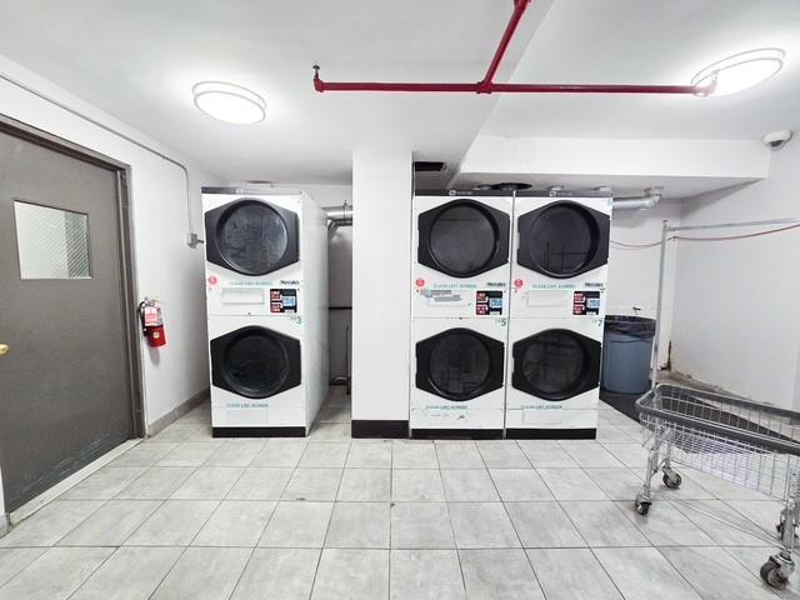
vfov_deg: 89.9
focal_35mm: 13
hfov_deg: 106.2
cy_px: 300
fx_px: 300
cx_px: 400
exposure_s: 1/60
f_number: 2.2
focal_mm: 2.2
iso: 400
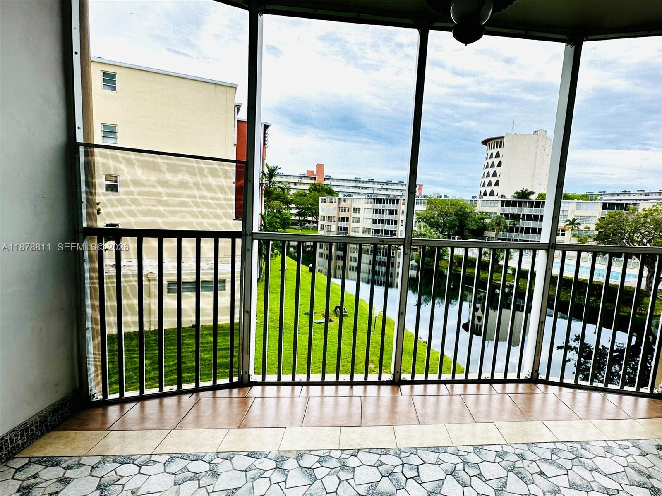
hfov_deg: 102.1
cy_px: 248
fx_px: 268
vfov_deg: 85.7
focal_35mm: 14
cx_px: 331
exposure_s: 1/293
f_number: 2.2
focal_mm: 2.22
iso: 40
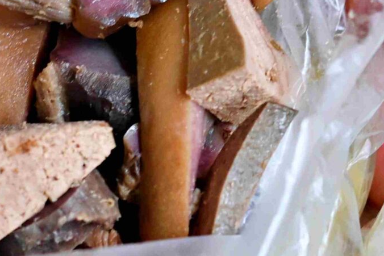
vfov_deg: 4.8
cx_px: 443
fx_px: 3030
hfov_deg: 7.2
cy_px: 69
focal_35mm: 284
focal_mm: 50
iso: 640
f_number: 3.5
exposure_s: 1/160
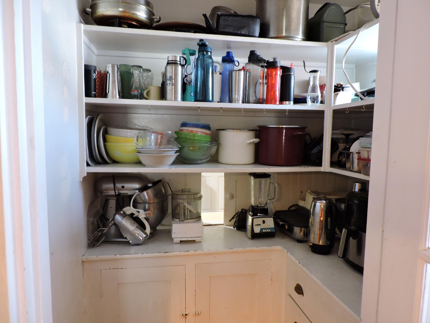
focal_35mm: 24
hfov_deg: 71.6
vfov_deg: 56.8
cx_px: 215
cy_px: 162
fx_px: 298
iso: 400
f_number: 3
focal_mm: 4.3
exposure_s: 1/13
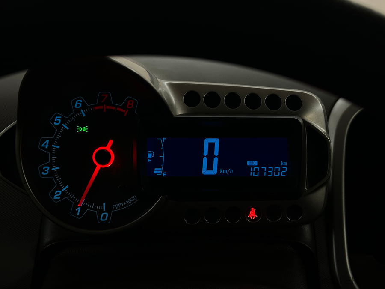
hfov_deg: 39.7
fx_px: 534
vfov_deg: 30.3
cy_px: 144
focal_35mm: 48
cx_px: 192
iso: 50
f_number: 1.78
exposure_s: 1/50
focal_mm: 6.86
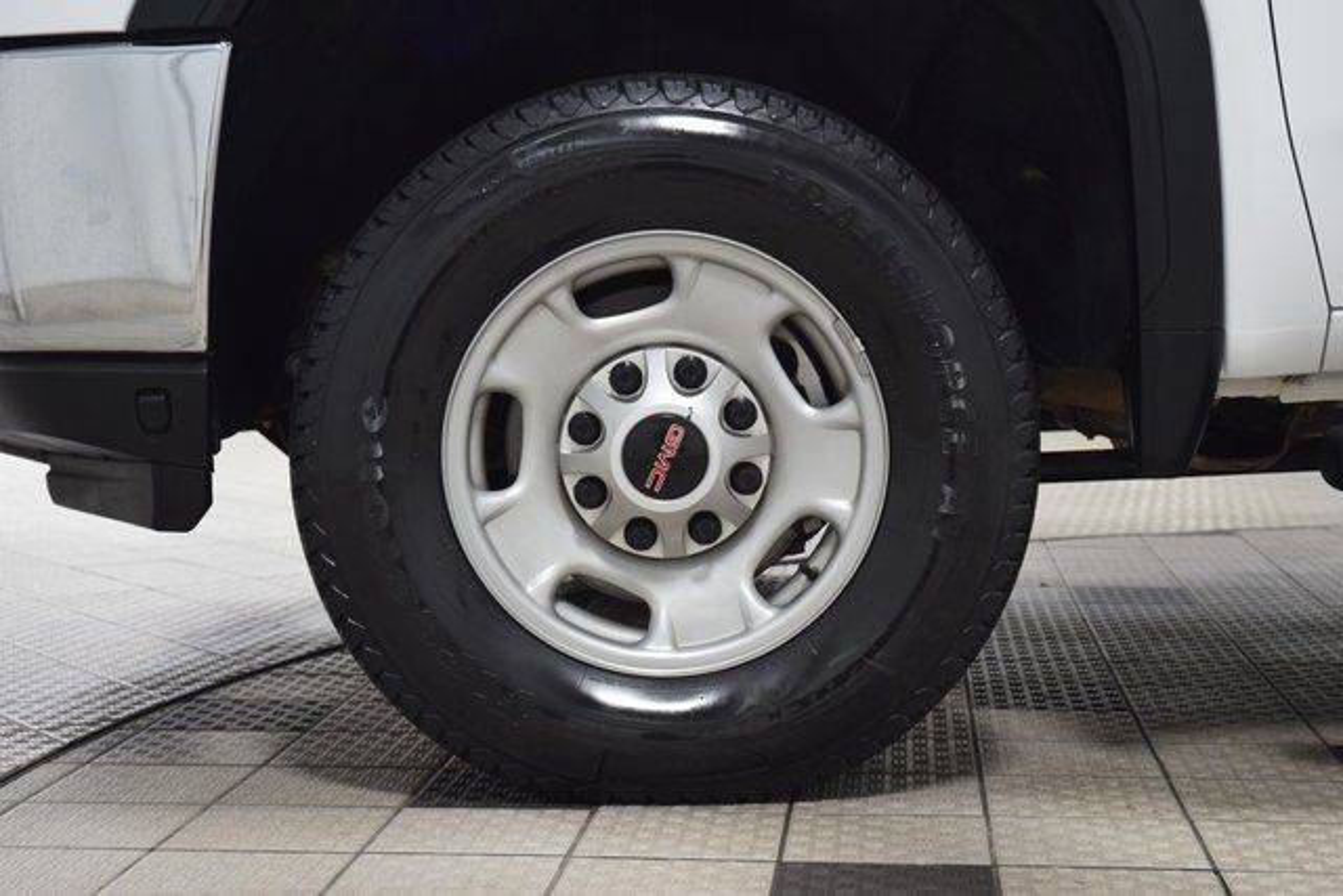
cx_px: 672
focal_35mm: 66
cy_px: 448
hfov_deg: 30.5
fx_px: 2463
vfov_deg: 20.6
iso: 1600
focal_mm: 44
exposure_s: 1/50
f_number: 4.2
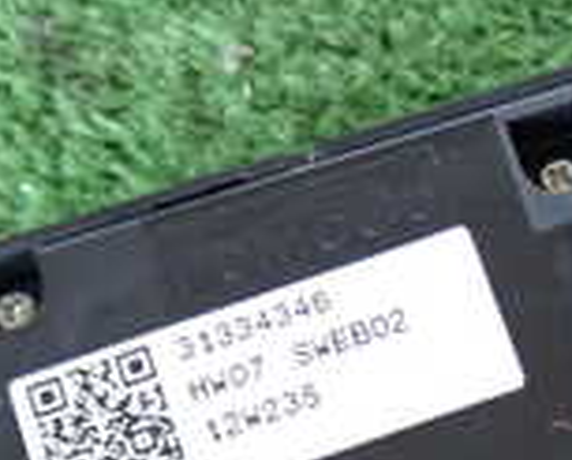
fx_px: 2459
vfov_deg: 10.7
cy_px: 318
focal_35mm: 145
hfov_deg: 13.0
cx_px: 658
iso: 800
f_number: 2.7
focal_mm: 6.83
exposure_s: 1/15
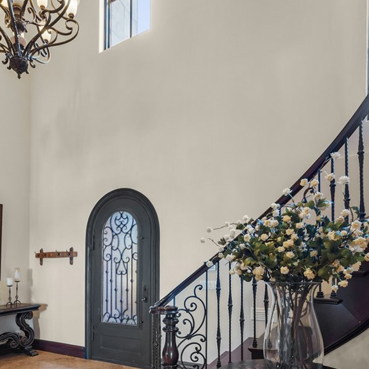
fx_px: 289
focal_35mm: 24
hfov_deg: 64.2
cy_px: 212
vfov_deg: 64.7
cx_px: 140
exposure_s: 1/1.25
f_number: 6.3
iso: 250
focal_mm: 16
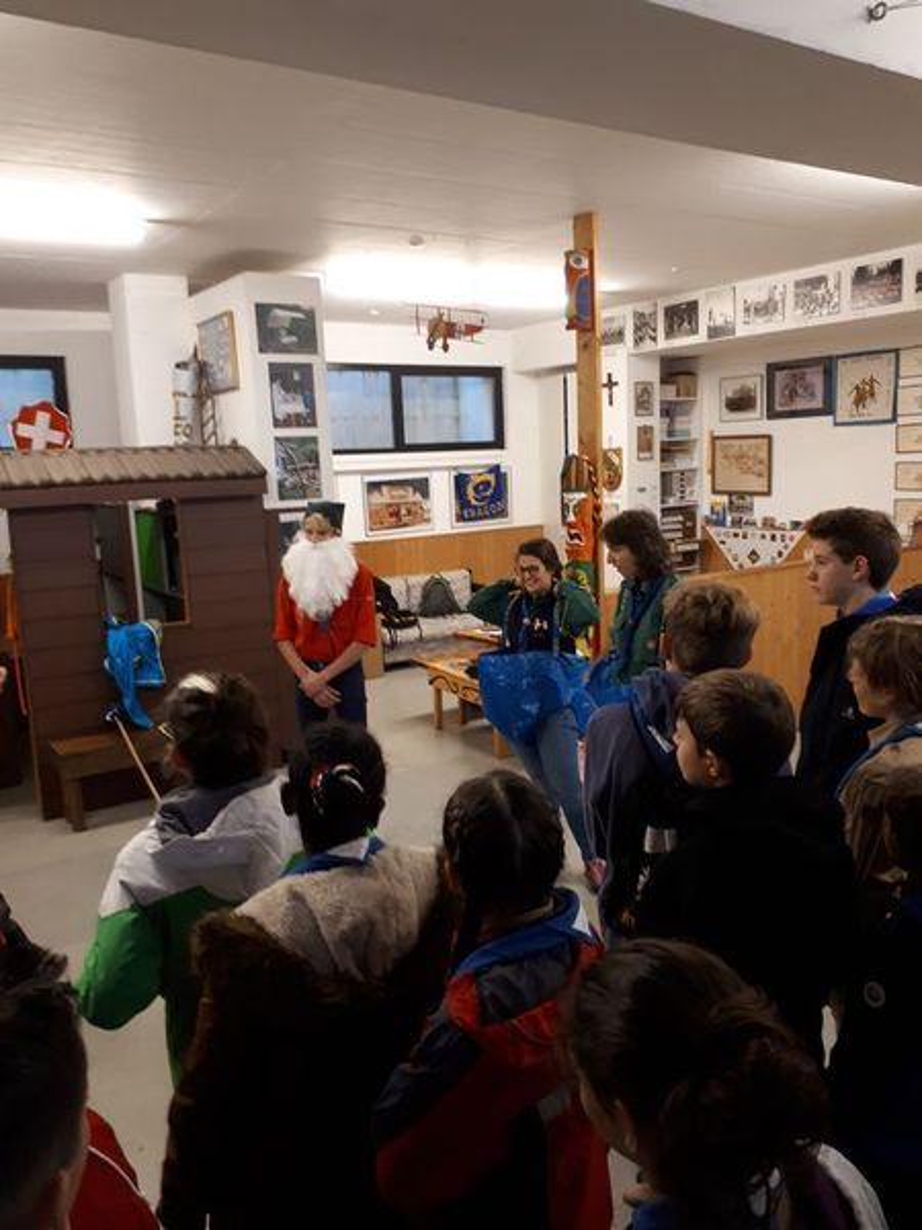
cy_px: 615
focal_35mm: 27
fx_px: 959
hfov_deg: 51.4
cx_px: 461
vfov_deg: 65.3
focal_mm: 3.6
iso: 200
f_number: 1.9
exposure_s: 1/17
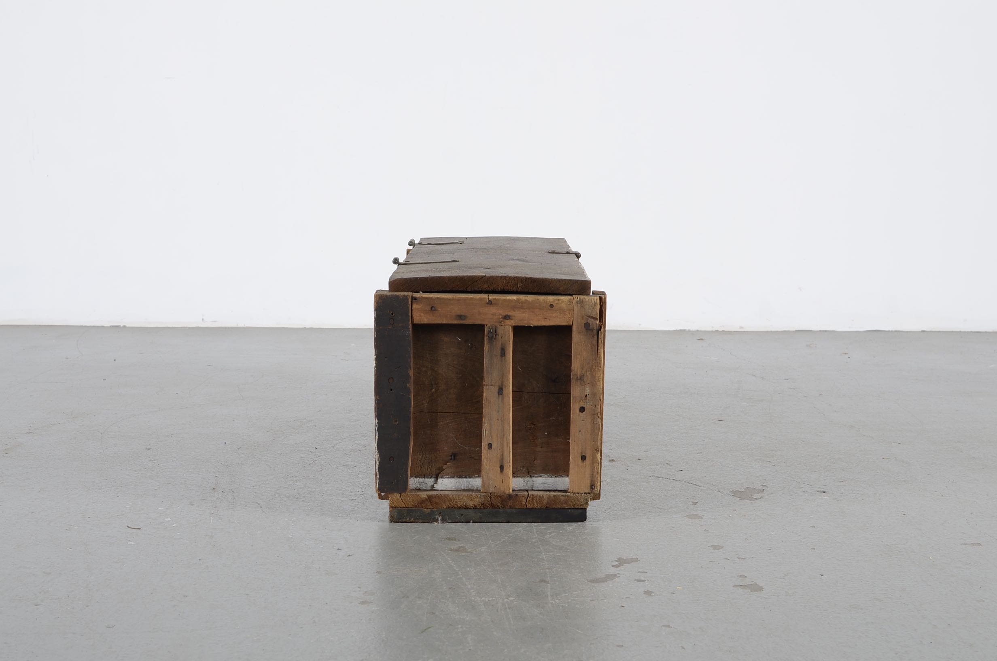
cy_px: 330
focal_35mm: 52
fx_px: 1451
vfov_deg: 25.6
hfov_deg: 37.9
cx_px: 498
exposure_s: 1/125
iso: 100
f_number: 6.3
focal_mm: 35
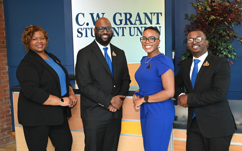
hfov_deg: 45.3
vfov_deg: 29.2
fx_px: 290
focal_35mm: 44
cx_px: 121
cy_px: 74
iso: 2800
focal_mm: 29
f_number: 5
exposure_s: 1/200
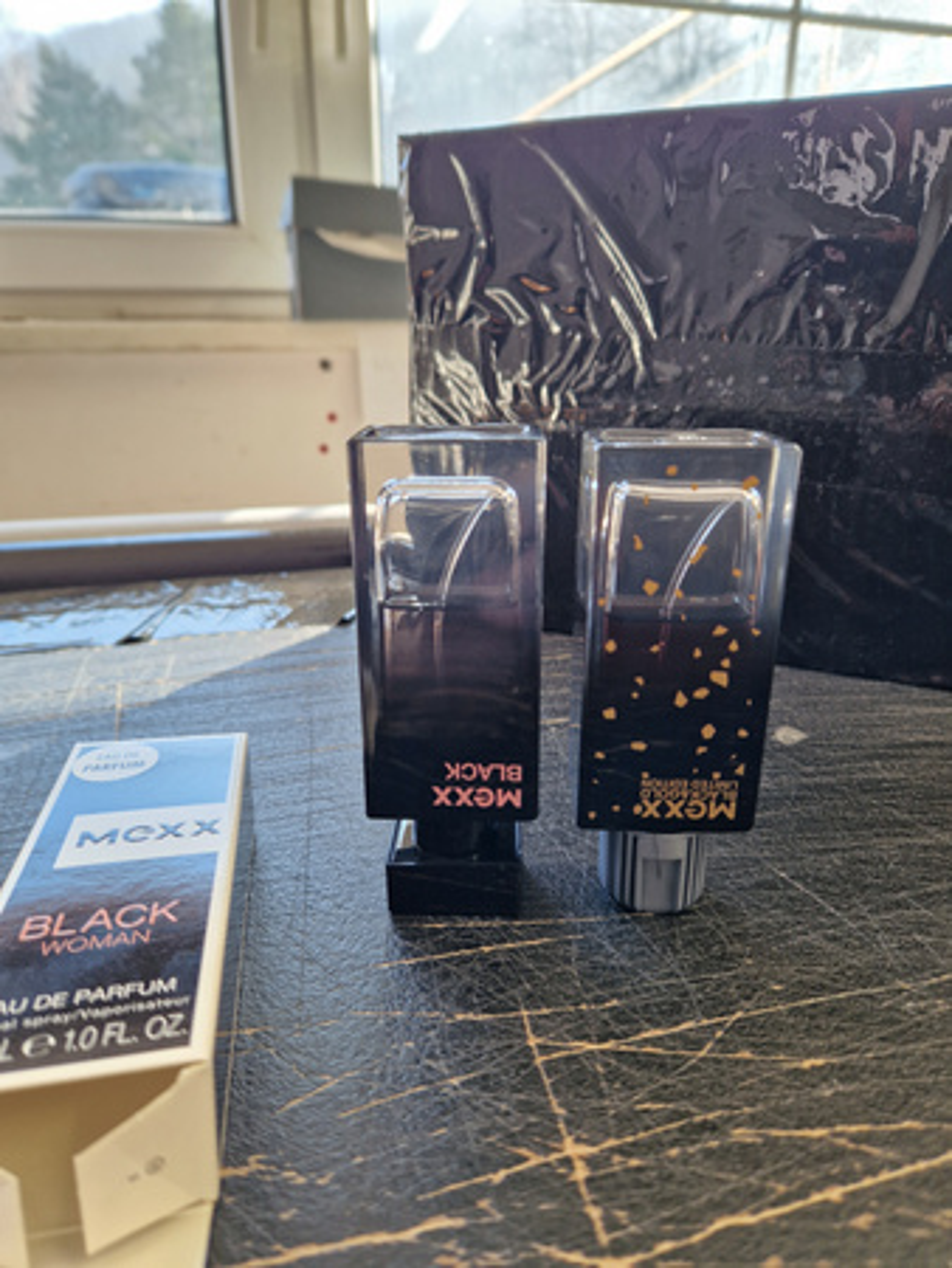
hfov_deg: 58.9
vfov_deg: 73.9
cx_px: 476
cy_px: 634
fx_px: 843
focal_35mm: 23
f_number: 1.8
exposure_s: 1/100
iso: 80
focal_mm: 5.4
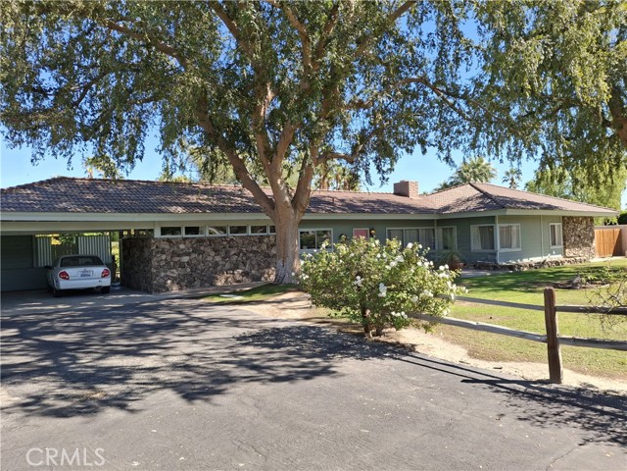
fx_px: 453
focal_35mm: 25
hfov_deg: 69.4
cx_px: 314
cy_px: 236
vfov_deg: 54.9
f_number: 1.8
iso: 32
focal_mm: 4.69
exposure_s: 1/1035
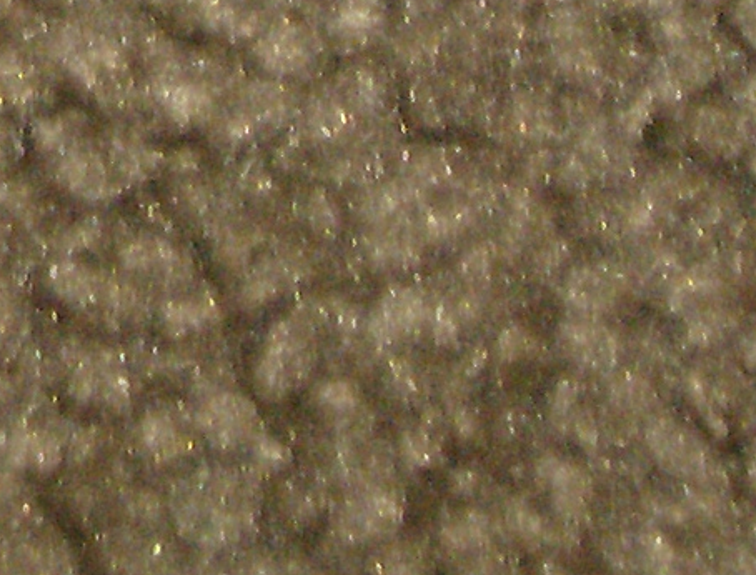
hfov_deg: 2.9
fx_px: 14746
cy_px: -973
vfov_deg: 2.2
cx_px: -1289
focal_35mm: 672
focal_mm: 18
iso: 200
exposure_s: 1/125
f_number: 4.8
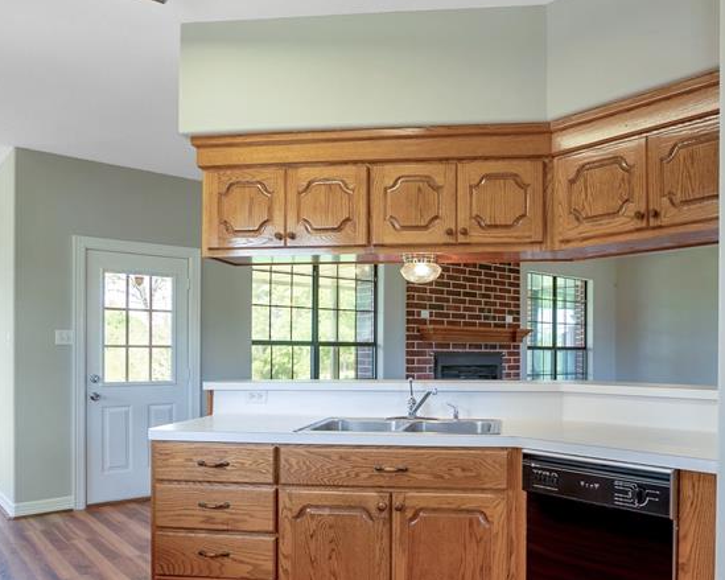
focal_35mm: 28
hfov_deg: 61.3
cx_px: 458
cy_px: 360
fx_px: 601
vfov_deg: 51.0
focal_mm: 16
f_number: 4
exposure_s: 1/400
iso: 100
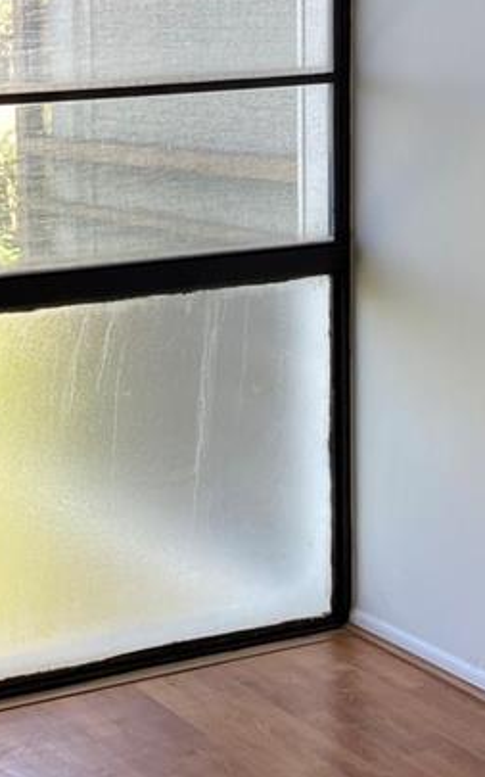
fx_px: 1862
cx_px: 44
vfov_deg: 23.5
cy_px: 303
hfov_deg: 14.7
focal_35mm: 88
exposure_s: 1/120
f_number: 1.8
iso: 25
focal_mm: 3.99
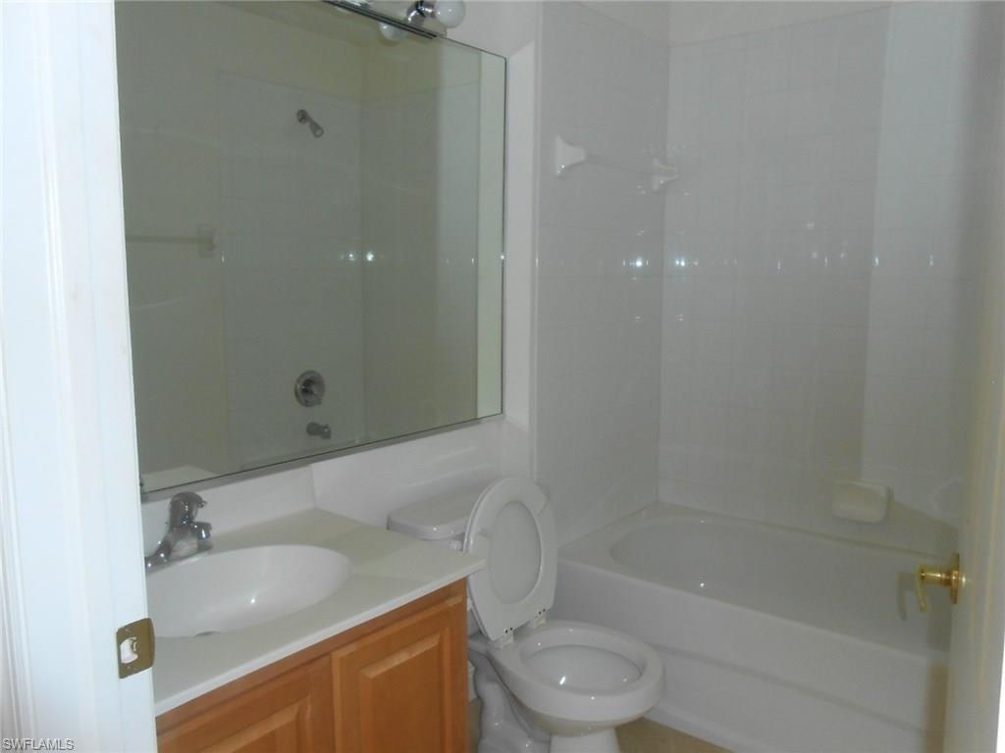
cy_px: 376
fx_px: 755
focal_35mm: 26
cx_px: 502
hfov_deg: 67.3
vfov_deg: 53.1
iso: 200
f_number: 3.5
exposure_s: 1/25
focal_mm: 4.6
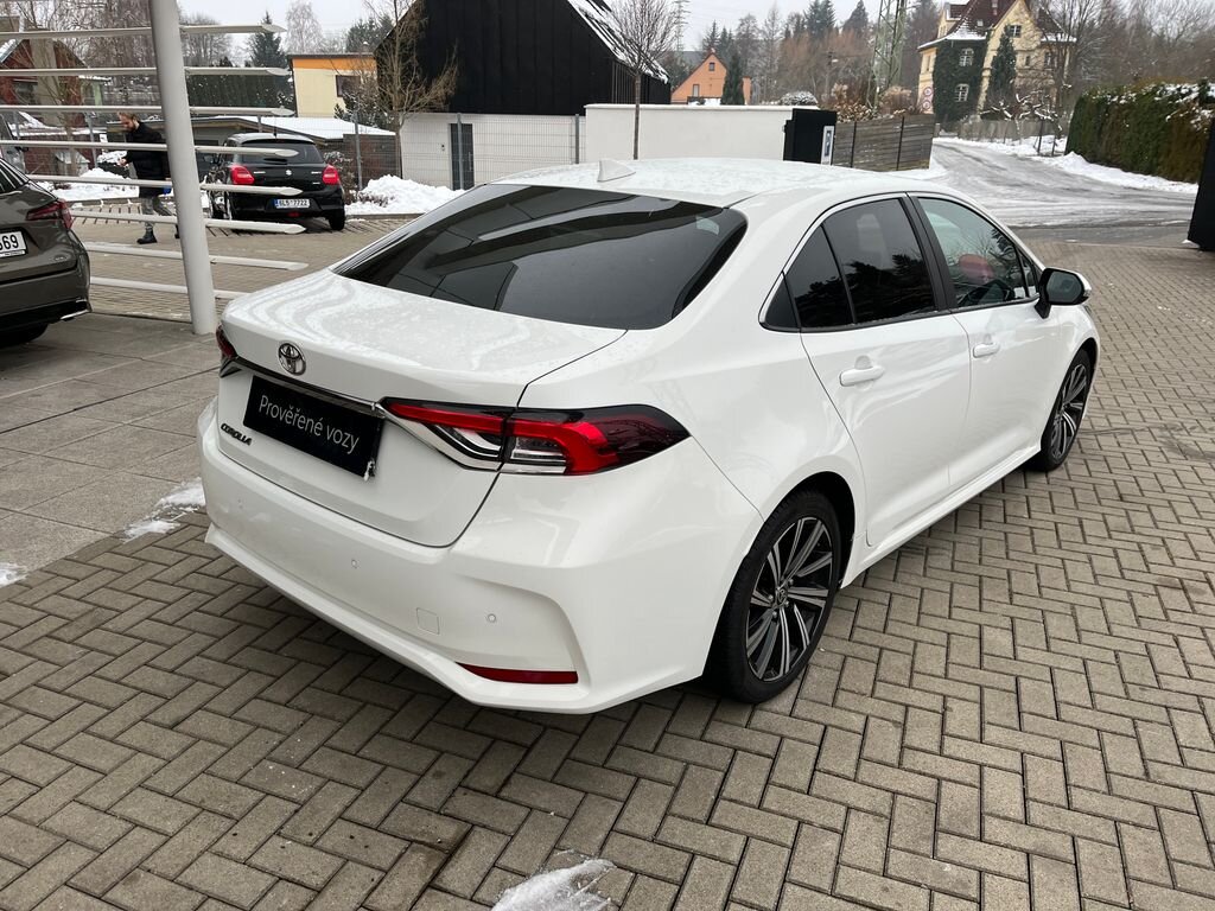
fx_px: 913
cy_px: 456
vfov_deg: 53.1
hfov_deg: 67.3
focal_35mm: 26
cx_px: 608
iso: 50
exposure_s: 1/631
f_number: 1.6
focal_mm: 5.1
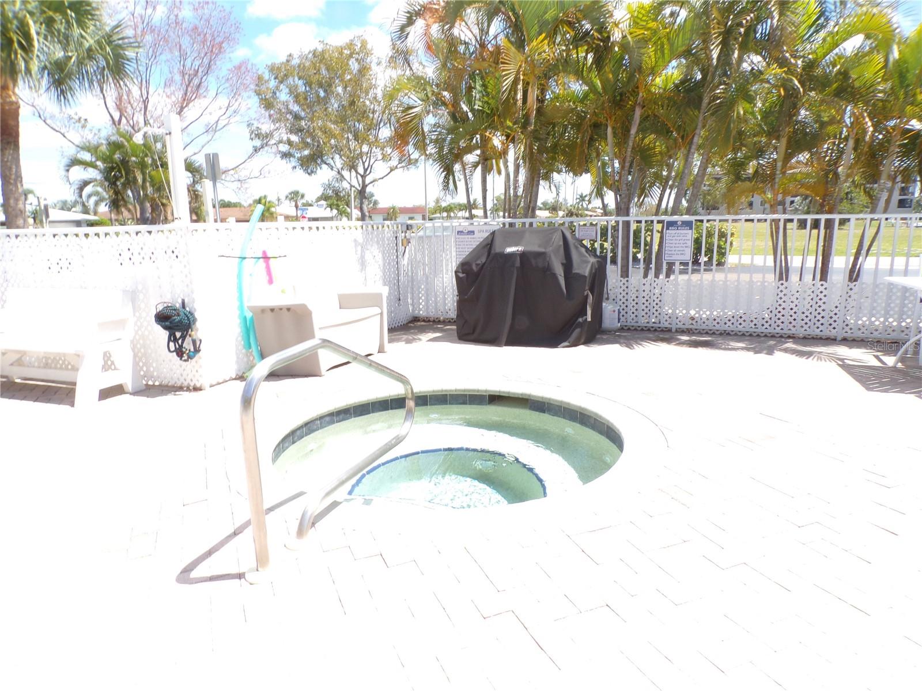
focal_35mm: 24
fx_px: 639
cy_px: 346
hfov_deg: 71.6
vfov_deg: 56.8
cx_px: 461
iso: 80
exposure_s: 1/60
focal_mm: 4.3
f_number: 8
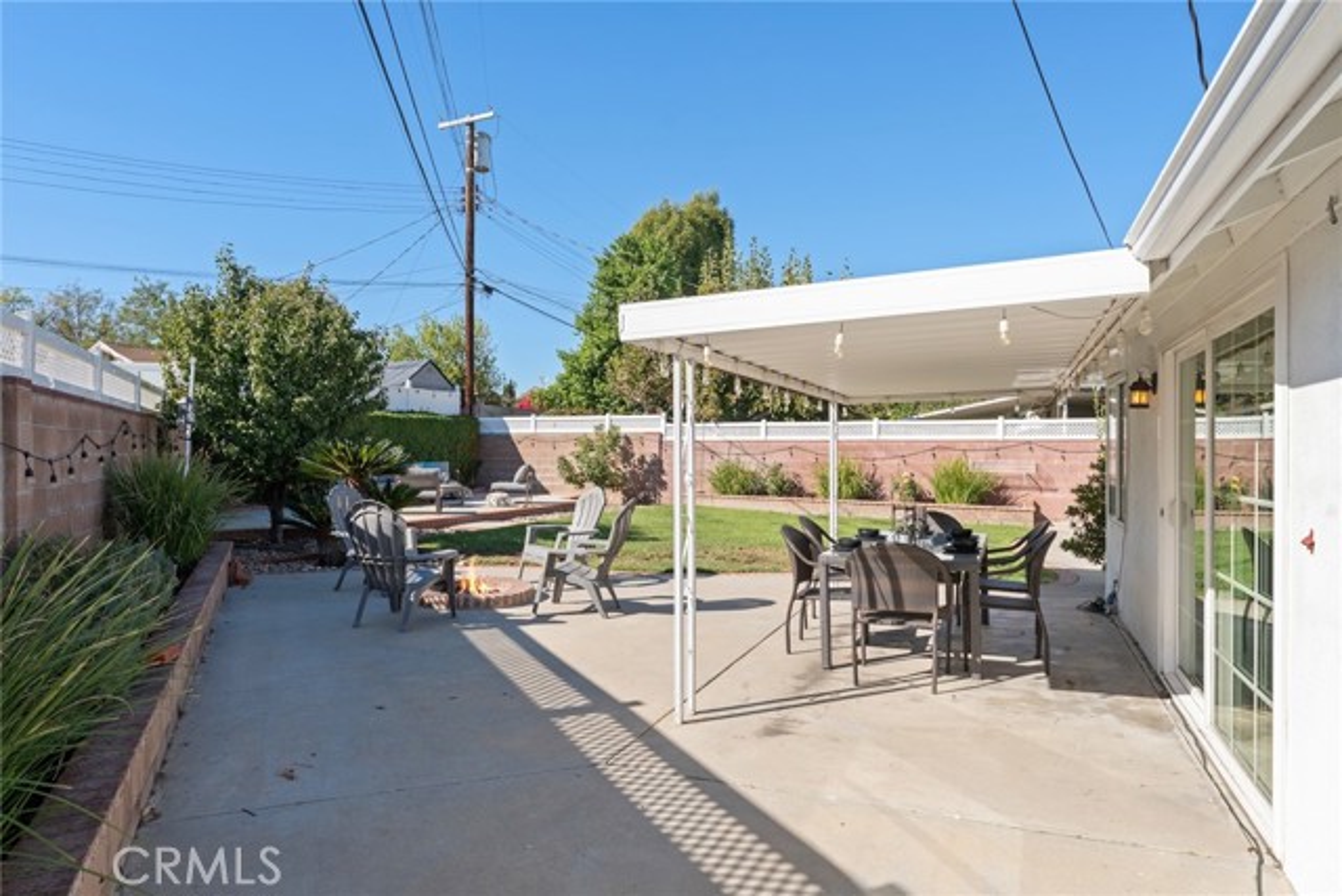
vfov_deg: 60.5
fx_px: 768
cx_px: 671
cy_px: 448
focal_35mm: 21
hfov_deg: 82.3
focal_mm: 20.6
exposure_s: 1/500
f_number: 8
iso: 160
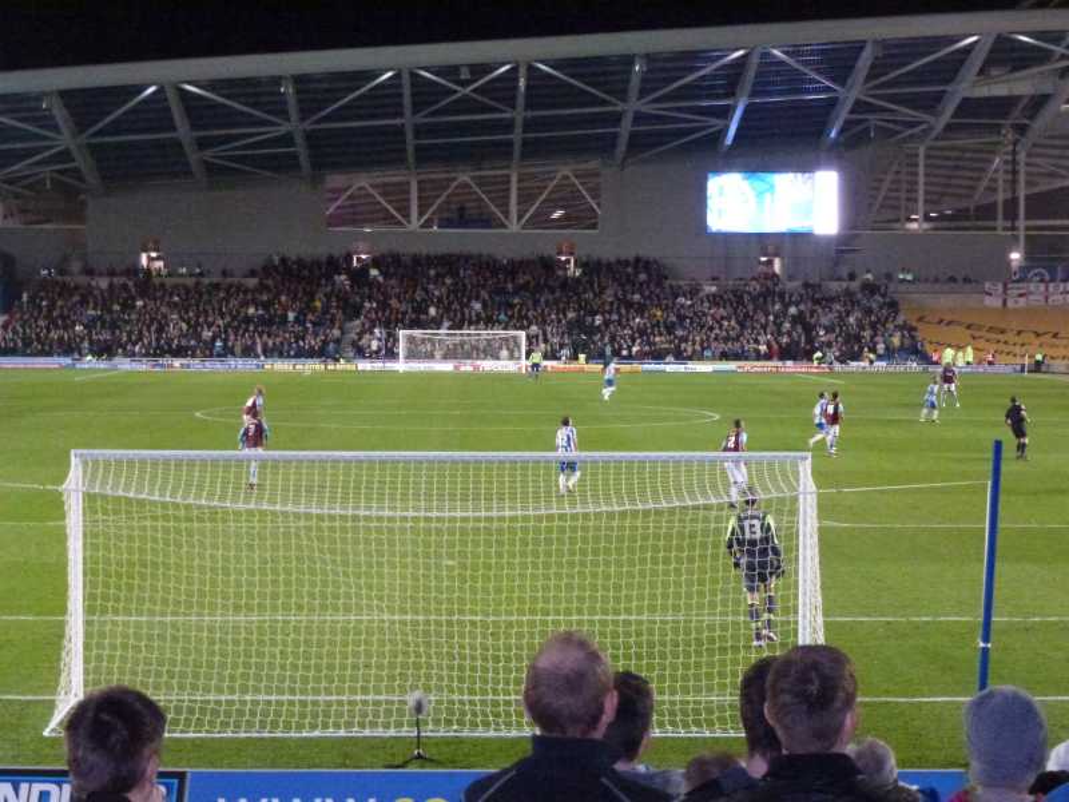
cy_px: 401
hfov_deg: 29.8
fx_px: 2007
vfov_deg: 22.6
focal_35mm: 65
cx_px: 534
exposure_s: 1/60
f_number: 4.6
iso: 1250
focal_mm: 11.7
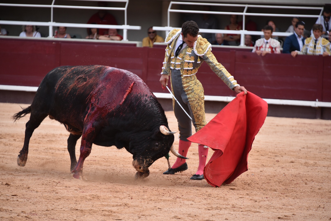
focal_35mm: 230
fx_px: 2115
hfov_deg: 9.0
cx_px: 166
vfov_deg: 6.0
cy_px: 110
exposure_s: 1/800
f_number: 5.6
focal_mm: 230
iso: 800
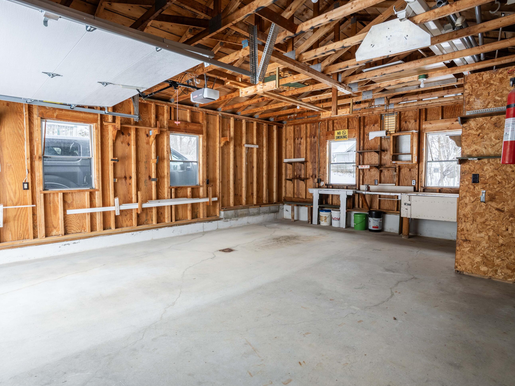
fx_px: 283
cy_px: 192
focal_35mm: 19
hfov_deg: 84.7
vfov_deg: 68.7
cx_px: 255
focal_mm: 17
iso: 200
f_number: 8
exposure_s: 1/80
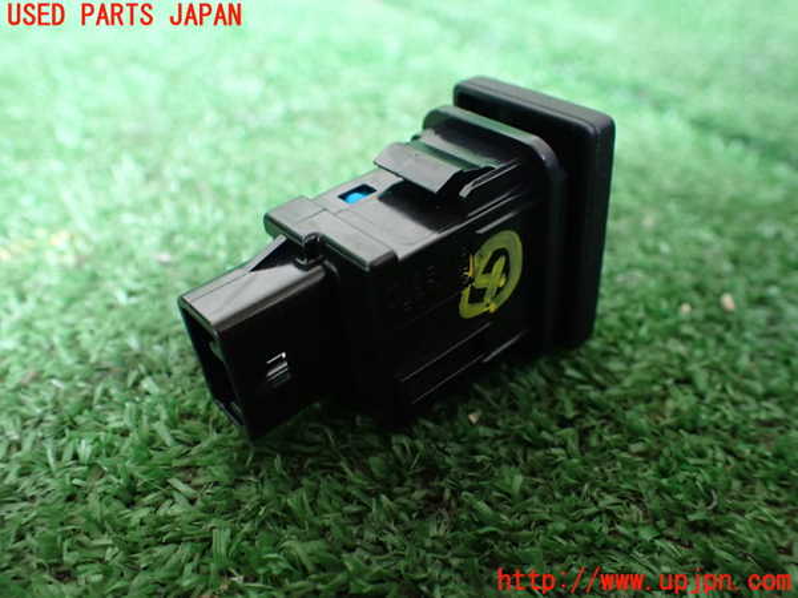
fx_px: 692
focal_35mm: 30
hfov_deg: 60.0
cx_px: 399
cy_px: 299
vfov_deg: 46.8
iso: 800
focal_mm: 5.4
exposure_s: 1/30
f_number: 2.3
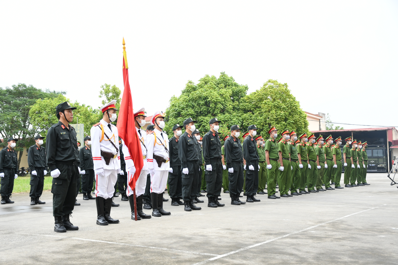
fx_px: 448
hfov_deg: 47.9
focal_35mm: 40
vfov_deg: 33.0
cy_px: 132
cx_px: 199
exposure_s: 1/200
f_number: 4
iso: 400
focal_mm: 27
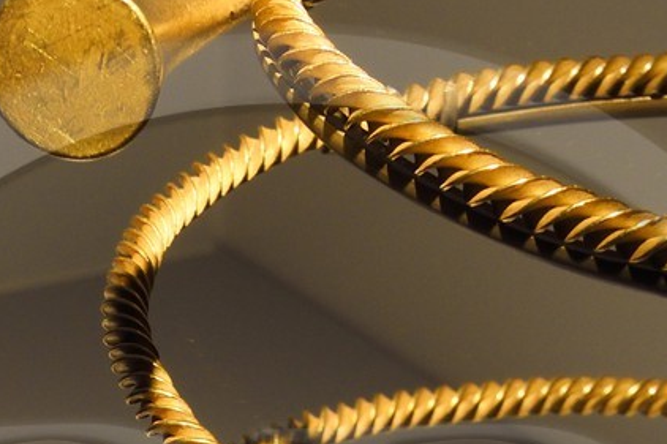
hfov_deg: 11.3
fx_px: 3371
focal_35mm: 182
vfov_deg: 7.4
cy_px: 687
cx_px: 288
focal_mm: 48
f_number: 16
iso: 800
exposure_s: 1/30
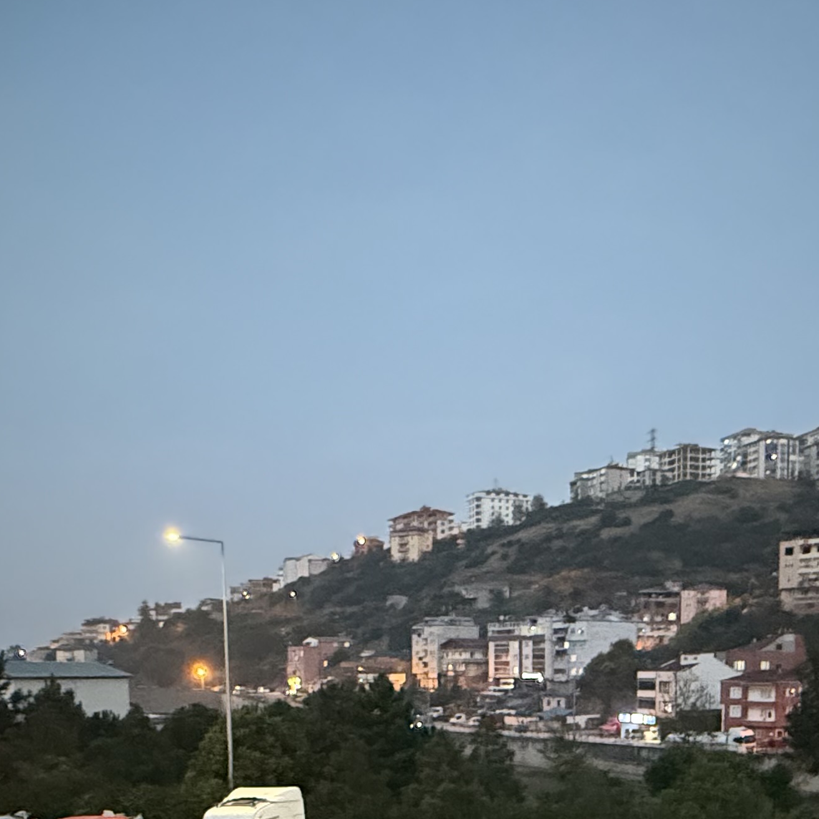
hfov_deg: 43.5
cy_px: 784
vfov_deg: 39.6
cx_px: 513
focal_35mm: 38
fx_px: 1017
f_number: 2.2
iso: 1250
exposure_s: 1/25
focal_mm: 2.22
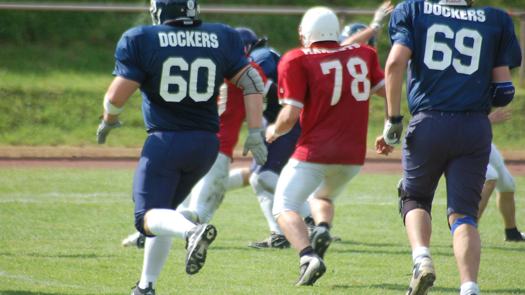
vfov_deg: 2.6
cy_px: 131
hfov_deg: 4.6
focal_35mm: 471
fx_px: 6556
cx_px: 262
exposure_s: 1/800
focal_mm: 300
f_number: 5.6
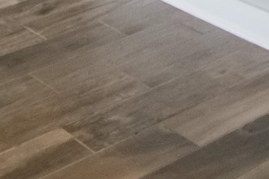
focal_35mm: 114
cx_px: 422
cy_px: -365
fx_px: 851
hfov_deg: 16.2
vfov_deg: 9.4
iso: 400
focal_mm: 10
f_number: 4.5
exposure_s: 1/80
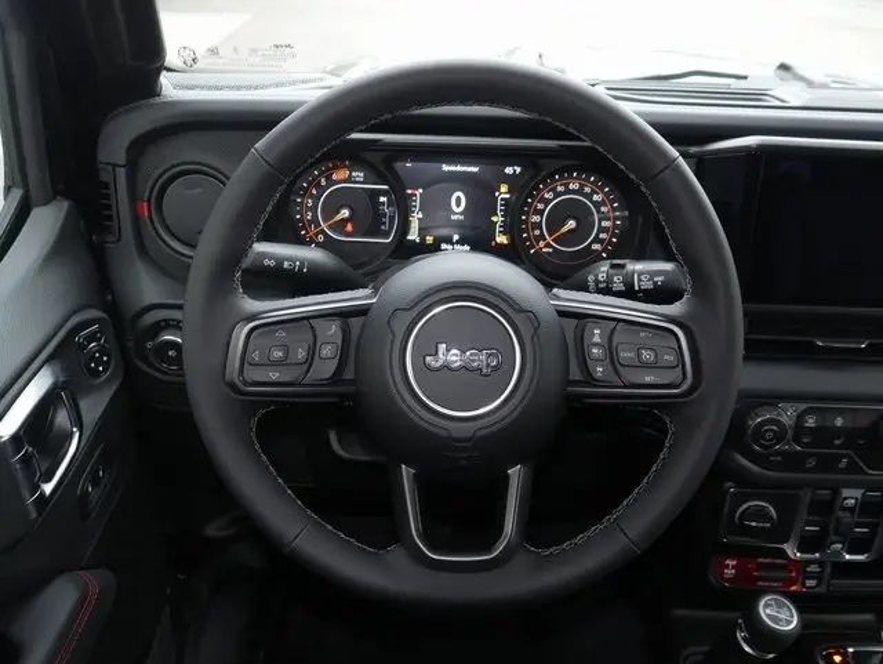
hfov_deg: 56.8
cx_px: 442
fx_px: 817
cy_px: 332
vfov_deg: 44.2
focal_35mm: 32
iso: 800
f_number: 5
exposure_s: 1/60
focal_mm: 16
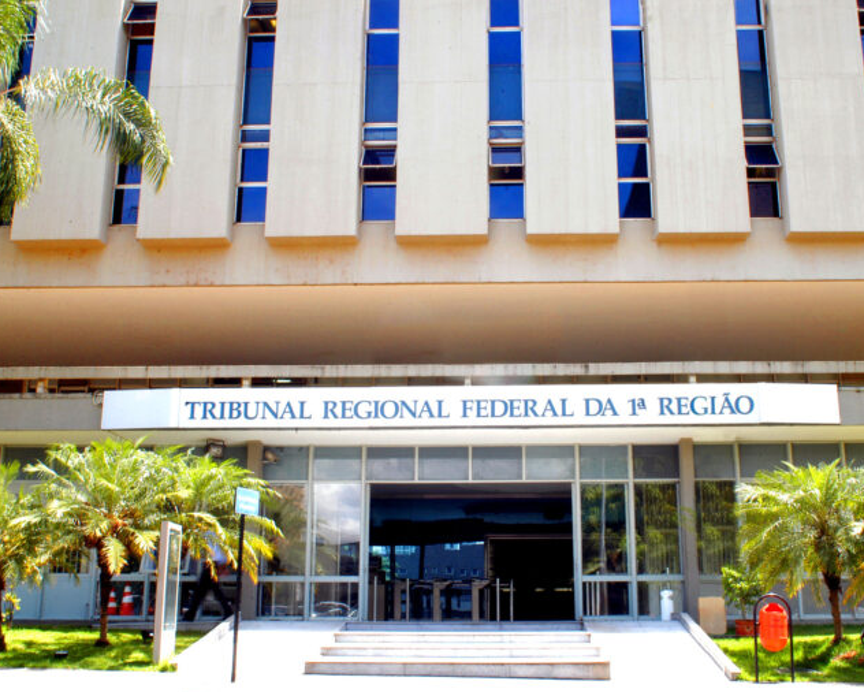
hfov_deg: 44.7
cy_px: 348
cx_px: 462
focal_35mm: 41
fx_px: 1049
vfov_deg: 36.5
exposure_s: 1/13
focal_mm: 24
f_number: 22
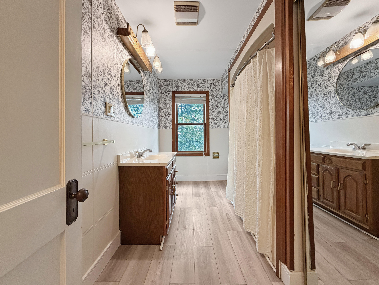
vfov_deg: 85.7
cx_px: 190
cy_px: 142
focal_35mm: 14
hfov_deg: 102.1
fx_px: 153
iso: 320
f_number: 2.2
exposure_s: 1/60
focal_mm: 2.22
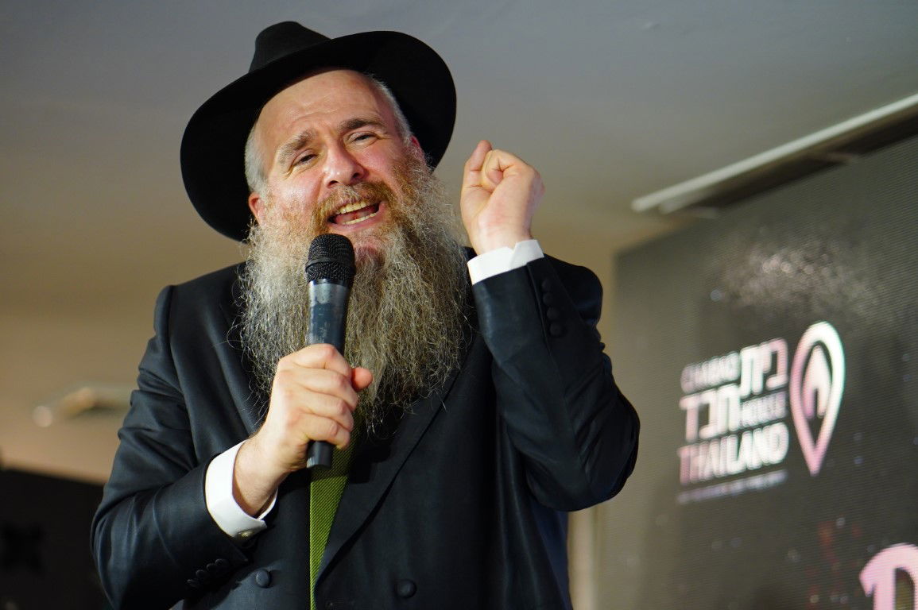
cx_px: 459
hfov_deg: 16.1
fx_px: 3236
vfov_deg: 10.8
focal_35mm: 127
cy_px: 305
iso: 800
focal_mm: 85
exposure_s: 1/250
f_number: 1.8
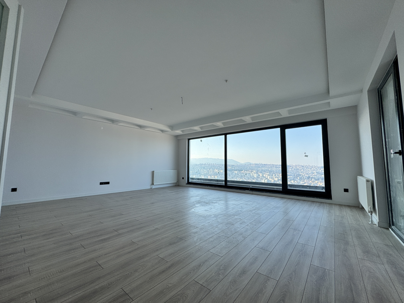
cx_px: 202
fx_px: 163
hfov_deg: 102.1
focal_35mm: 14
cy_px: 152
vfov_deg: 85.7
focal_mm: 2.22
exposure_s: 1/591
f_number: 2.2
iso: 50
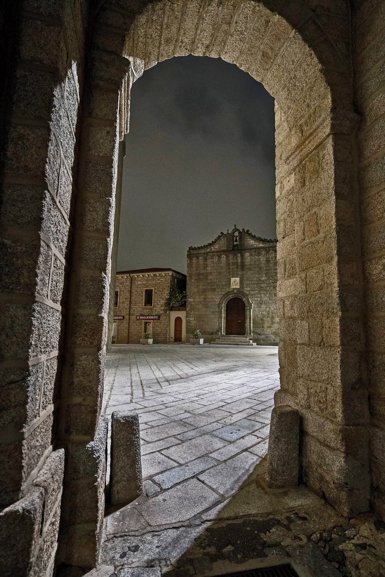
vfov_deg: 86.9
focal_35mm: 19
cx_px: 203
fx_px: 305
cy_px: 295
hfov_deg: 64.5
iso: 6400
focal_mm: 16
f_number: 4
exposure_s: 1/10
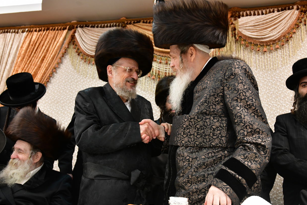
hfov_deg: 51.9
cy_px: 93
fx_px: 315
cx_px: 151
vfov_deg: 35.9
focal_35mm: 37
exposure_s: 1/100
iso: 2000
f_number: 5.6
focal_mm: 32
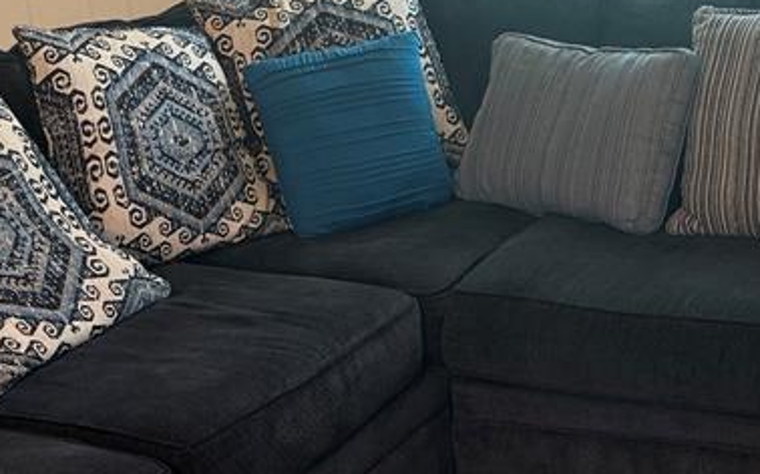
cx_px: 557
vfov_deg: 18.8
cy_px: 265
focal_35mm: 69
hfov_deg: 29.4
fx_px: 1429
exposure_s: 1/120
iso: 320
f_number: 1.78
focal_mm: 6.76
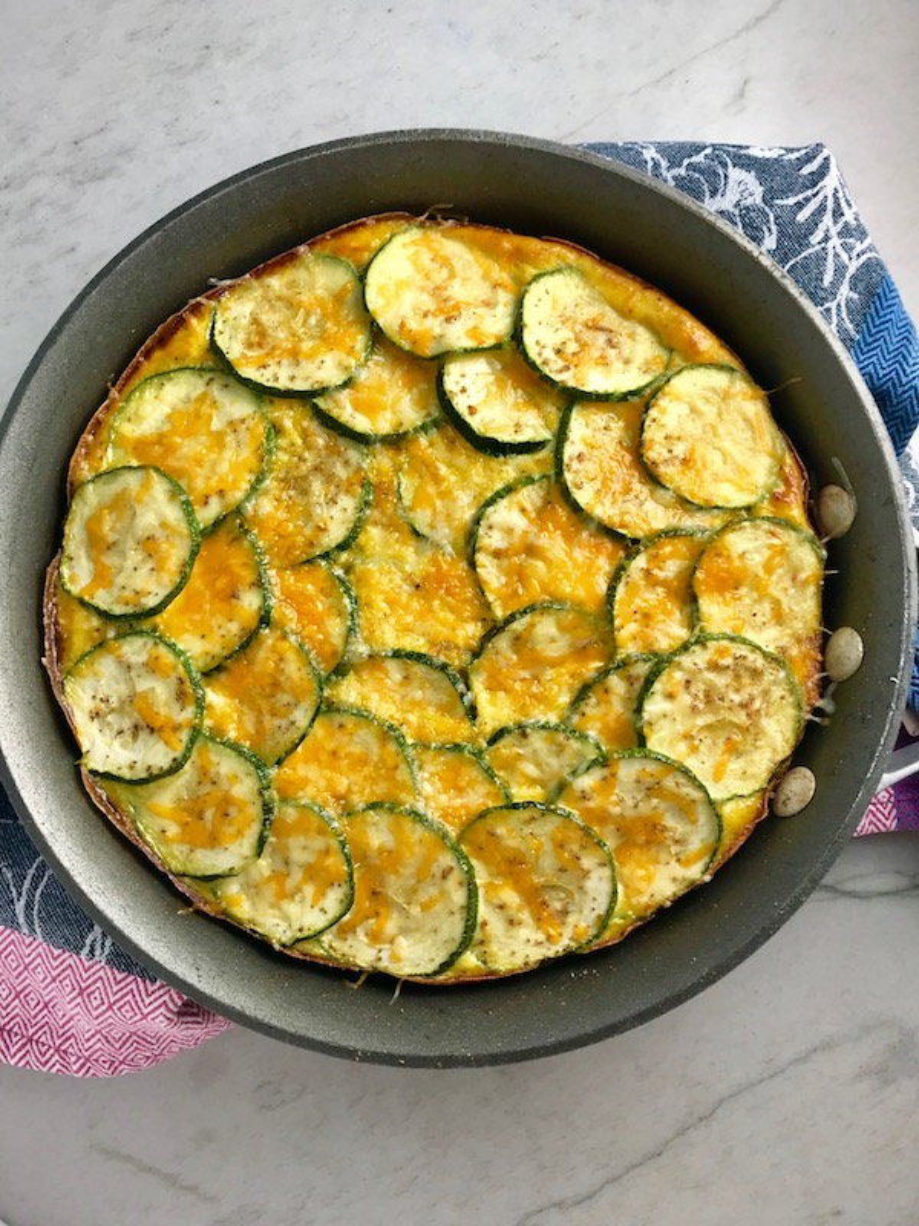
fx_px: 991
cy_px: 613
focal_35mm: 28
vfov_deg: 63.4
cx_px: 460
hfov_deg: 49.7
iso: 25
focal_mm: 3.99
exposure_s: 1/120
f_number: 1.8
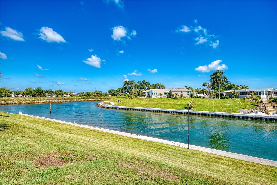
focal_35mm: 18
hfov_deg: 90.0
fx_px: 138
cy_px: 92
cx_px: 138
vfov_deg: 67.4
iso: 320
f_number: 7.1
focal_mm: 18
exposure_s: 1/200
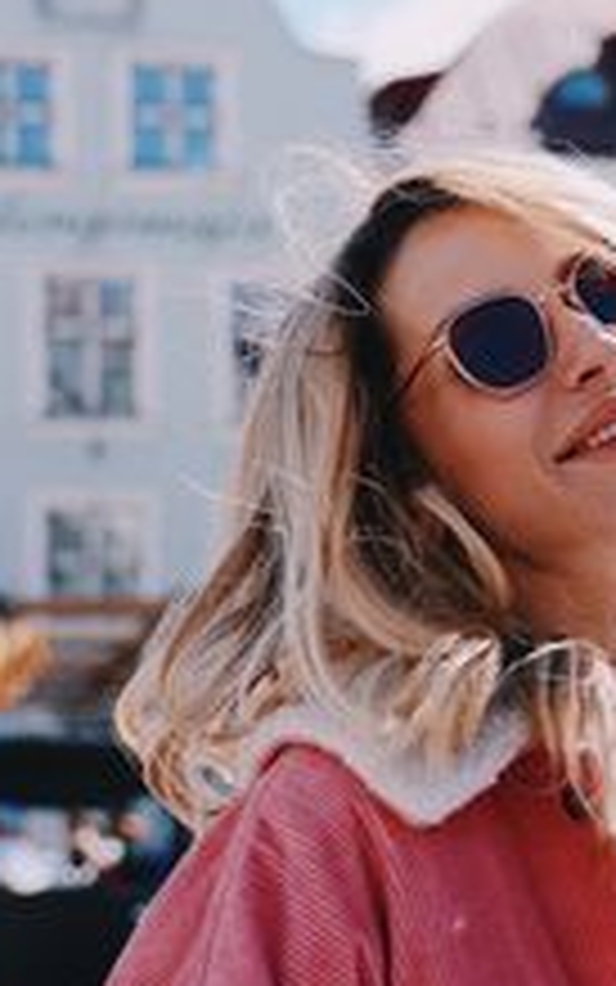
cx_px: 625
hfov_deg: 11.9
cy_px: 534
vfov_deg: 19.1
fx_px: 2926
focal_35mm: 109
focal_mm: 36
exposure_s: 1/1600
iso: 100
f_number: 4
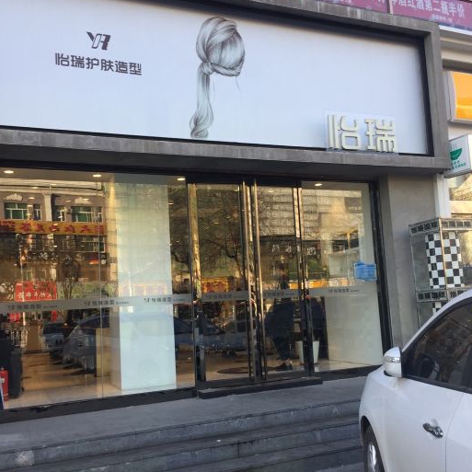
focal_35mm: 35
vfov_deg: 47.2
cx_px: 239
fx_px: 540
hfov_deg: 47.2
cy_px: 253
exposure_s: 1/243
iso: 32
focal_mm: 4.15
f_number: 2.2
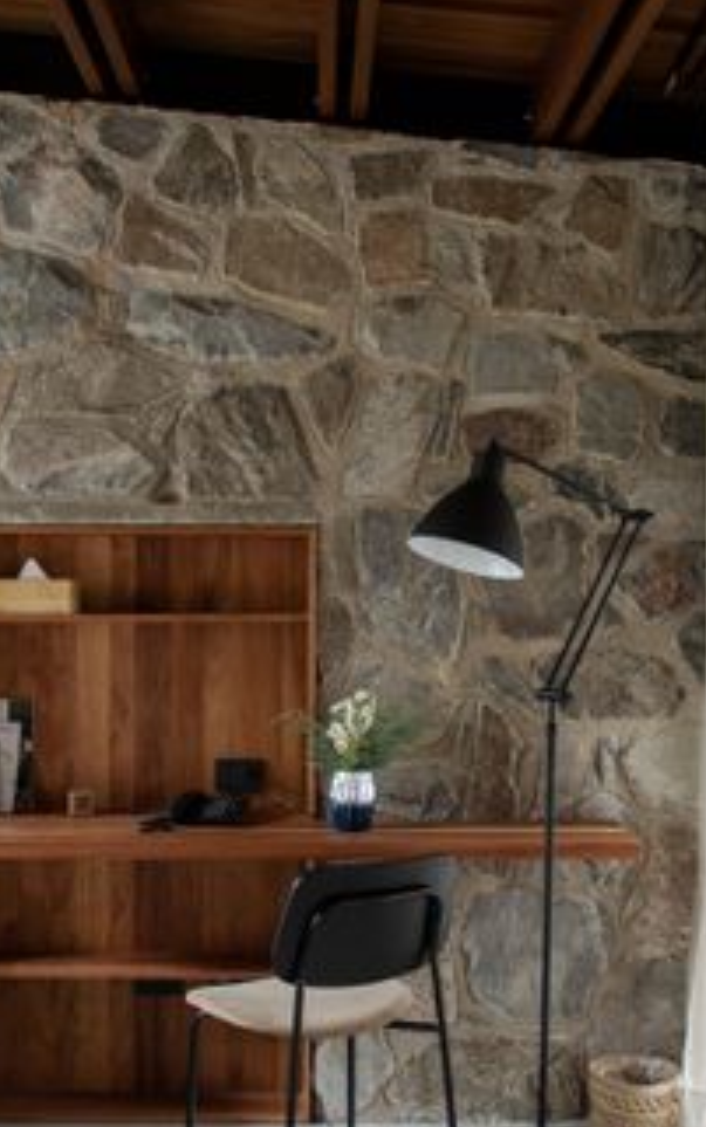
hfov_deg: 28.6
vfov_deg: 44.3
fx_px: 1383
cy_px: 593
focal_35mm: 45
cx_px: 409
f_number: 4
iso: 400
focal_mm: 22
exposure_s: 1/13
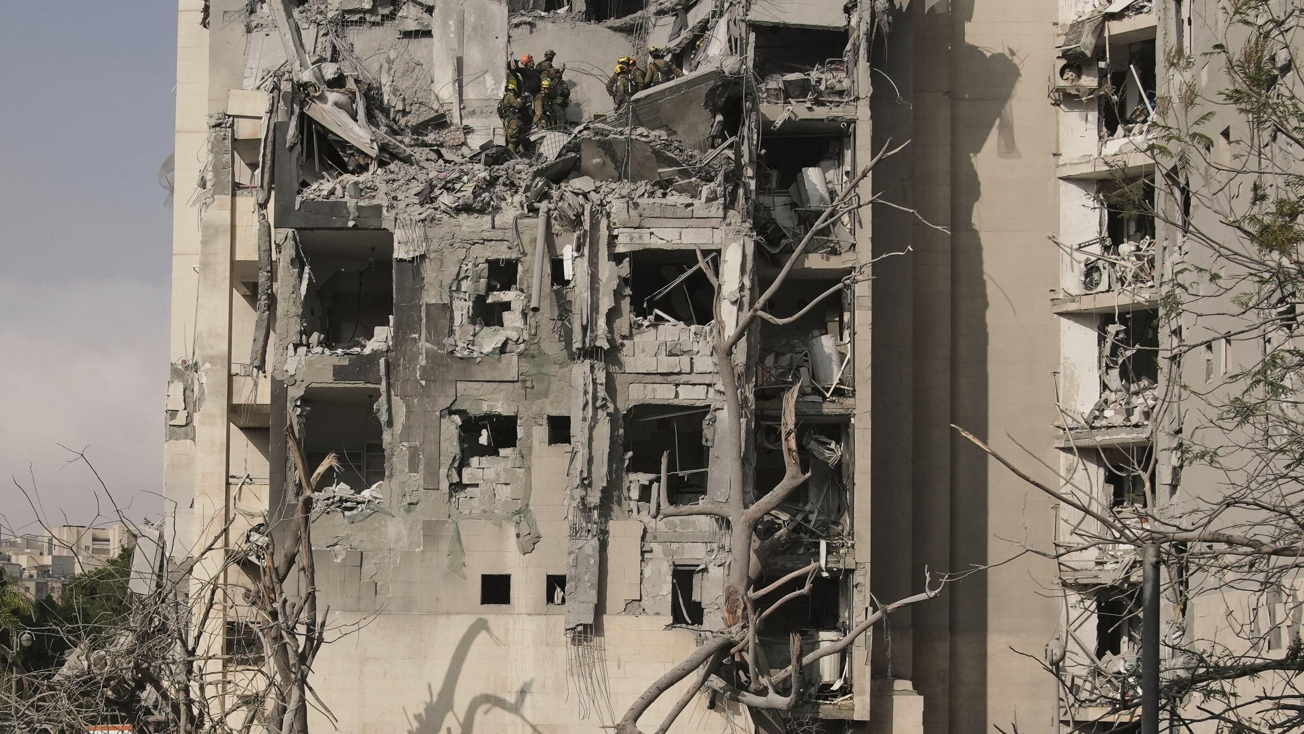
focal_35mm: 72
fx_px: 2489
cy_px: 632
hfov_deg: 29.2
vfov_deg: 16.6
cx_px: 468
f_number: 7.1
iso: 500
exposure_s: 1/3200
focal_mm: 26
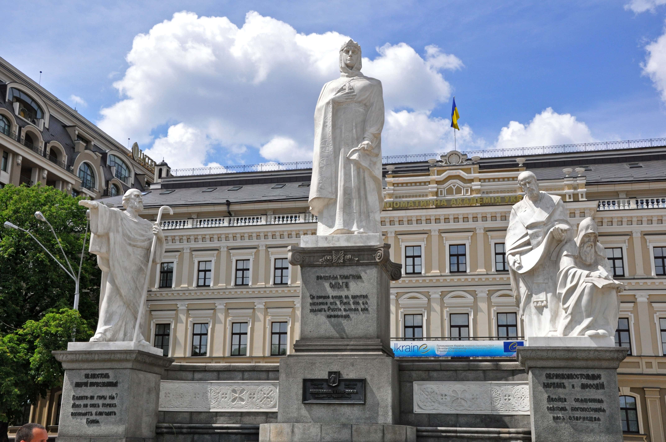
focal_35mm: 45
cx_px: 333
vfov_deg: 29.8
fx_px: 831
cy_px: 221
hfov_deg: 43.7
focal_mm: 30
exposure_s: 1/800
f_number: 14
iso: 800
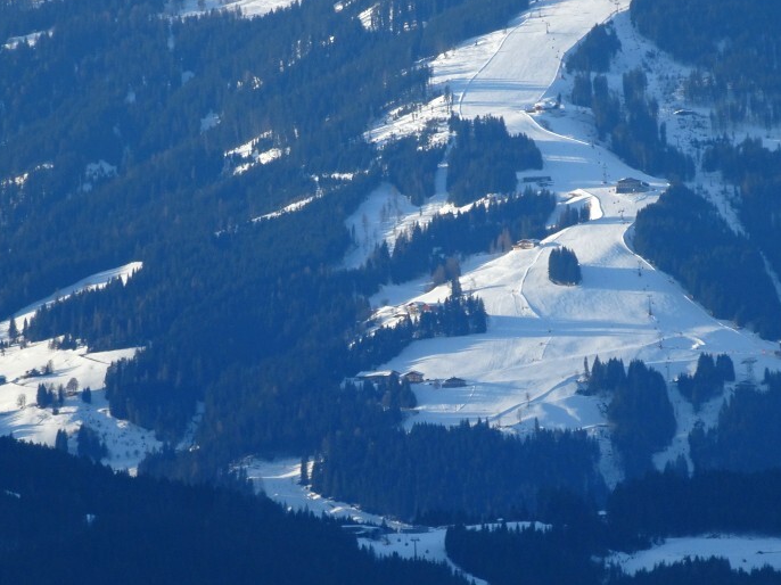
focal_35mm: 563
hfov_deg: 3.5
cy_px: 204
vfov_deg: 2.6
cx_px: 419
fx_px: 12698
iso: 80
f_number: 6.3
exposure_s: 1/250
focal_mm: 64.38
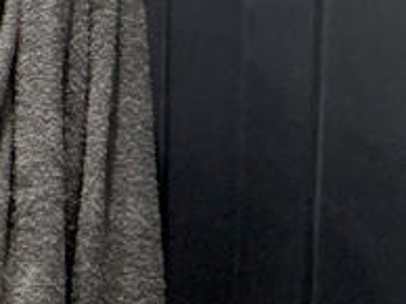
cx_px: -329
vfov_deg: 17.7
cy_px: -155
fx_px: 867
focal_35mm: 74
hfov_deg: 19.5
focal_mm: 2.22
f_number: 2.2
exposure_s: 1/50
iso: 250
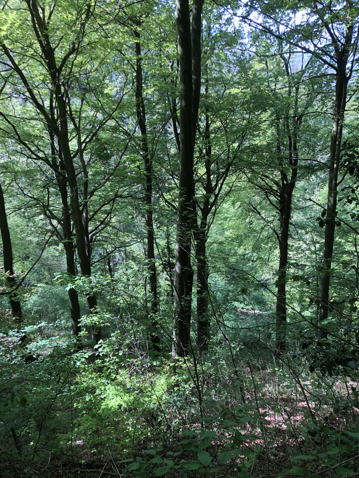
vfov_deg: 63.4
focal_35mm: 28
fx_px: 387
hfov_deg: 49.7
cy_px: 239
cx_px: 180
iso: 25
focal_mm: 4
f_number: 1.8
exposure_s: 1/120
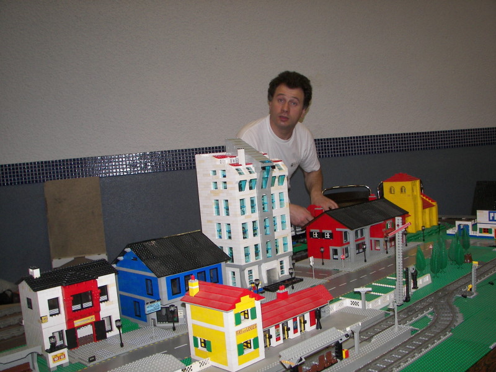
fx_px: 516
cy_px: 186
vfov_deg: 39.7
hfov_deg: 51.4
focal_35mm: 36
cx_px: 248
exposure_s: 1/30
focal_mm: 6
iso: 100
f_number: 2.8
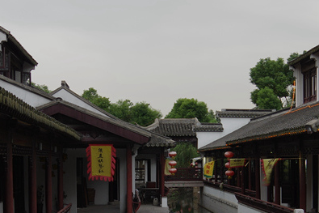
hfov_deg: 24.7
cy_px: 203
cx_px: 199
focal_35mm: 82
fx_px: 726
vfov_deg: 16.4
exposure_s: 1/2.5
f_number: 7.1
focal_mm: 18
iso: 100
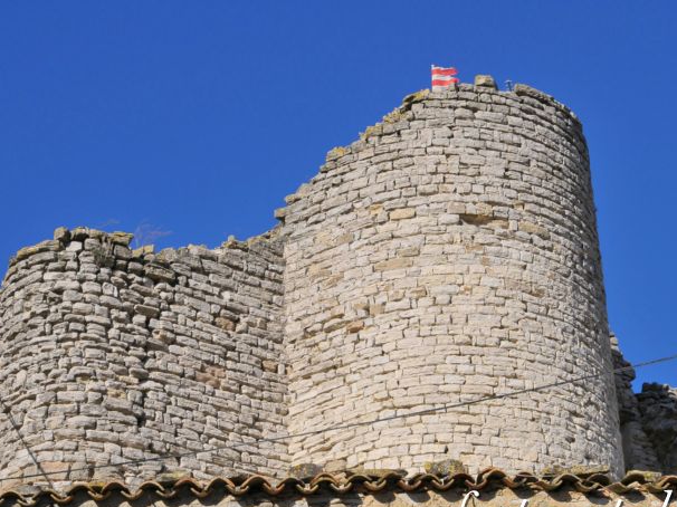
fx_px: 2417
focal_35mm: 124
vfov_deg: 12.0
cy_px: 261
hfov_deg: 15.9
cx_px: 340
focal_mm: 65
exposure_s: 1/500
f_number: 11
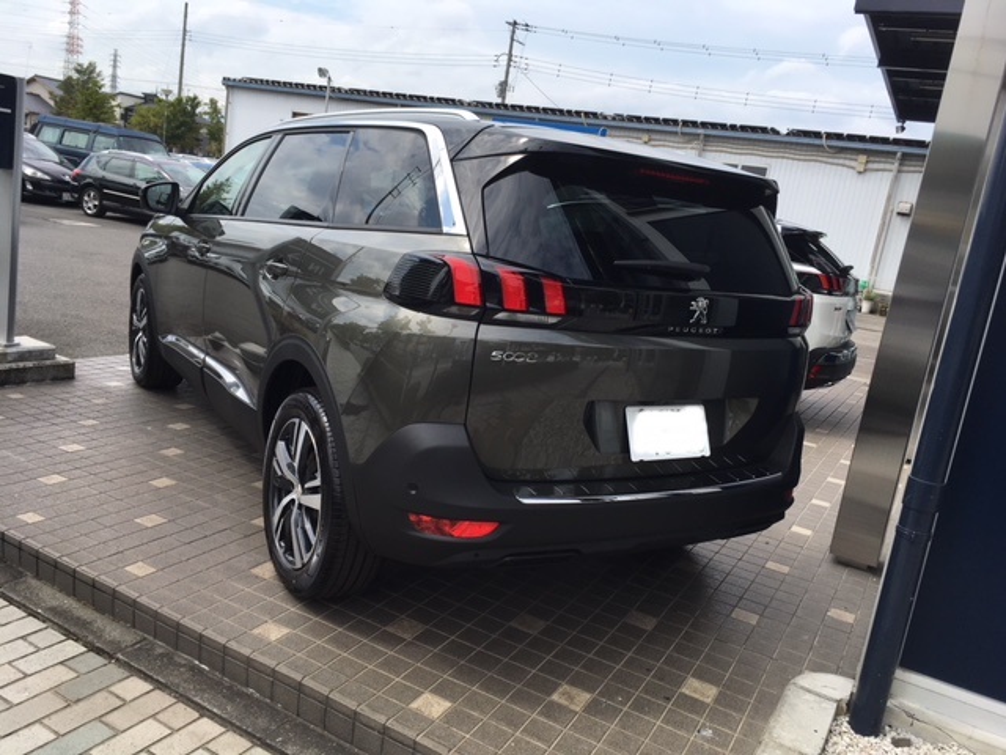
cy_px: 378
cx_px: 503
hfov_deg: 61.7
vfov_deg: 48.2
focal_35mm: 29
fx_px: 843
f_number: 2.2
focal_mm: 4.15
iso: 25
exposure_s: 1/1099
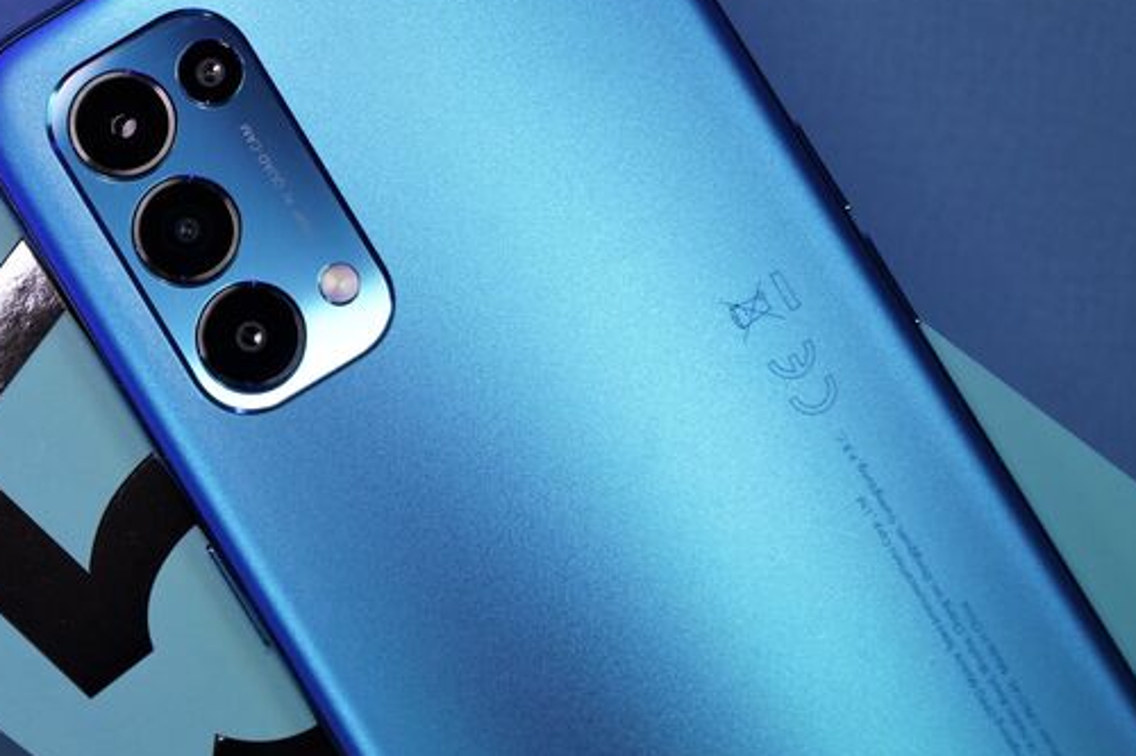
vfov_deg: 11.8
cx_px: 254
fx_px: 3659
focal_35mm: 116
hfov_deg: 17.5
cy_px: 266
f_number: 8
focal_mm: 70
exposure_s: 1/250
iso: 2000
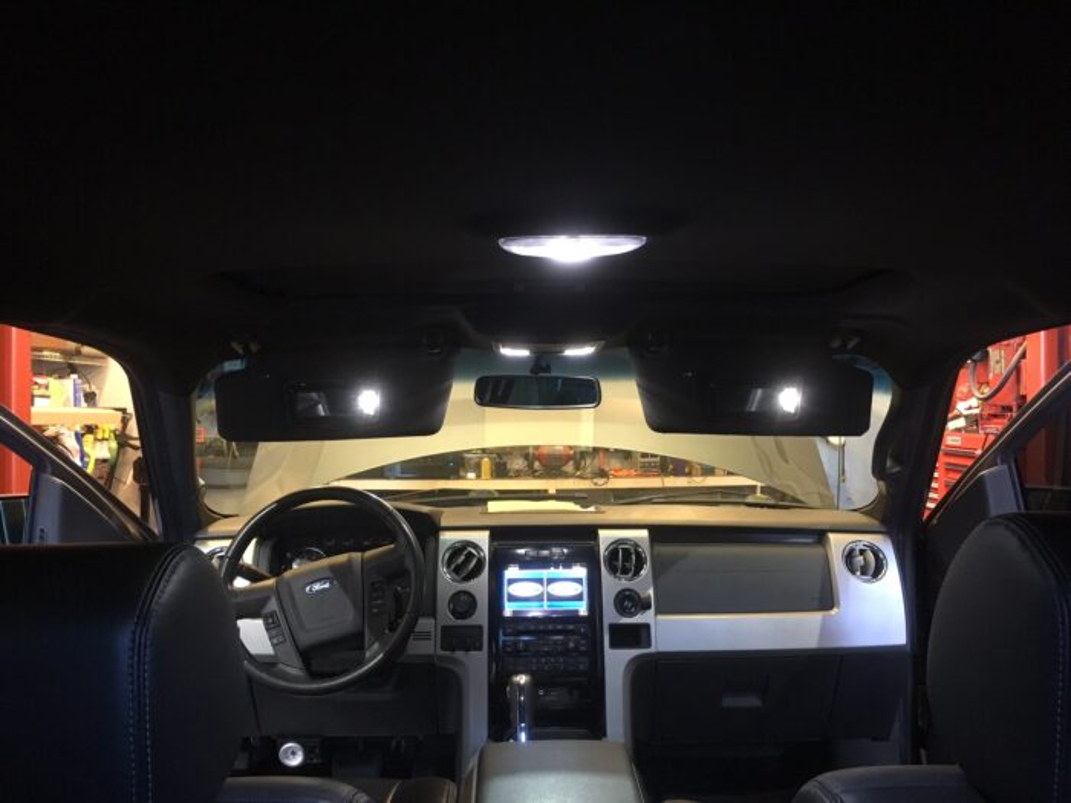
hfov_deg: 61.7
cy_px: 402
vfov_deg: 48.2
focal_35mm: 29
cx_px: 536
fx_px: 897
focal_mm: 4.15
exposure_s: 1/15
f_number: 2.2
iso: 200
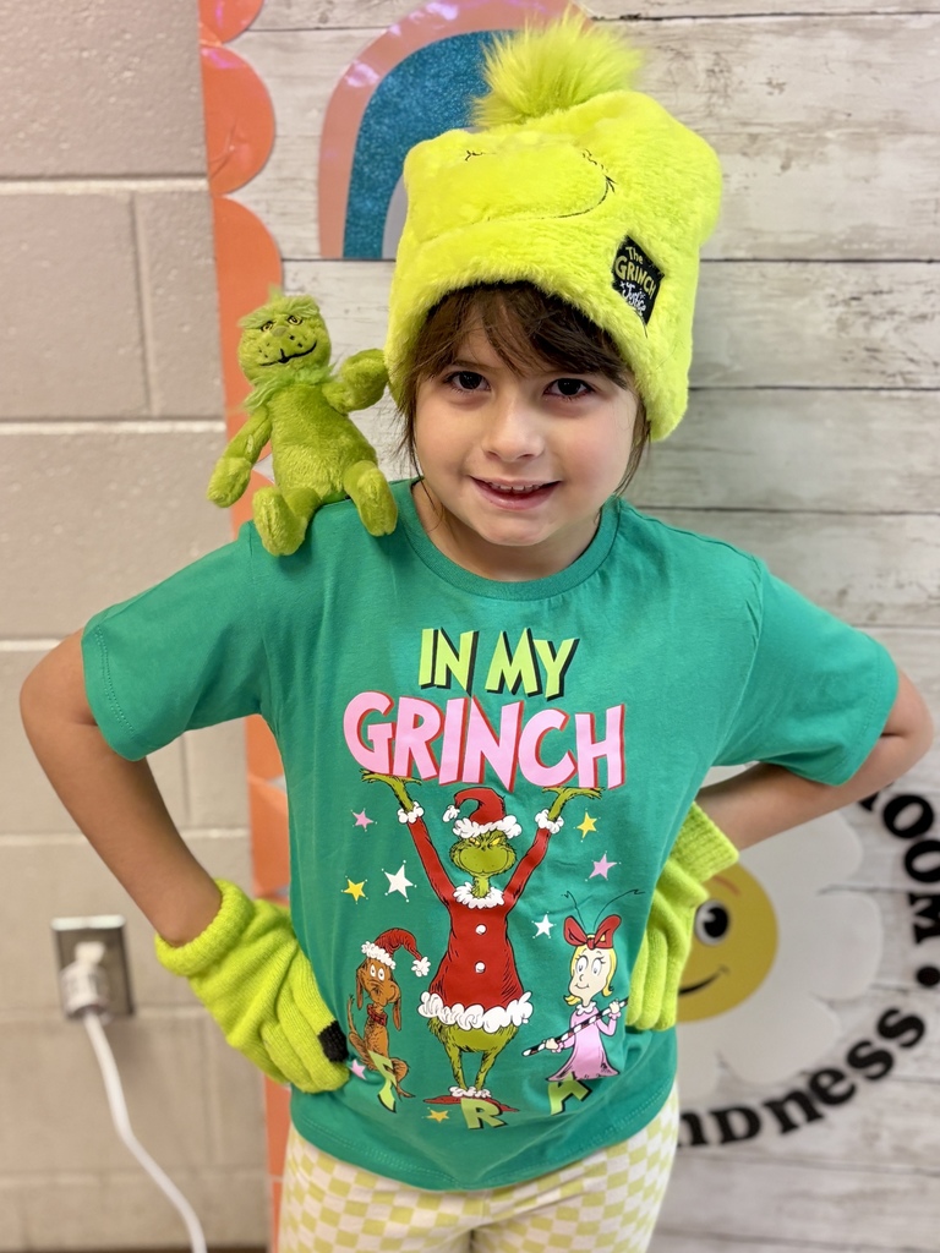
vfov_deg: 67.3
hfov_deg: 53.1
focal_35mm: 26
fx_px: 941
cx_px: 470
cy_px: 626
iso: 200
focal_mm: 5.96
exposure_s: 1/60
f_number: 1.6
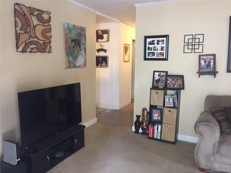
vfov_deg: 48.2
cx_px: 116
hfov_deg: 61.7
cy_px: 86
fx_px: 194
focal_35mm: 29
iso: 250
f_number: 2.2
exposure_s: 1/30
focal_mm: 4.15
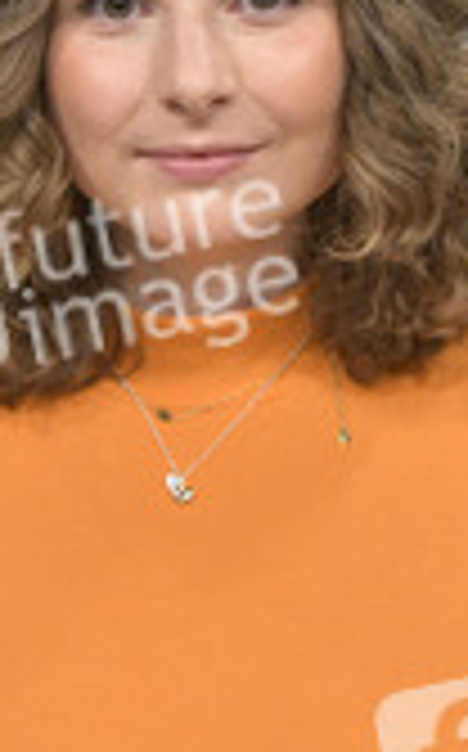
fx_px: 2394
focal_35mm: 117
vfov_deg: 17.8
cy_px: 513
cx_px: 198
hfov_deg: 11.2
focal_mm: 48
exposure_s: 1/200
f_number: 5.6
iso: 2000
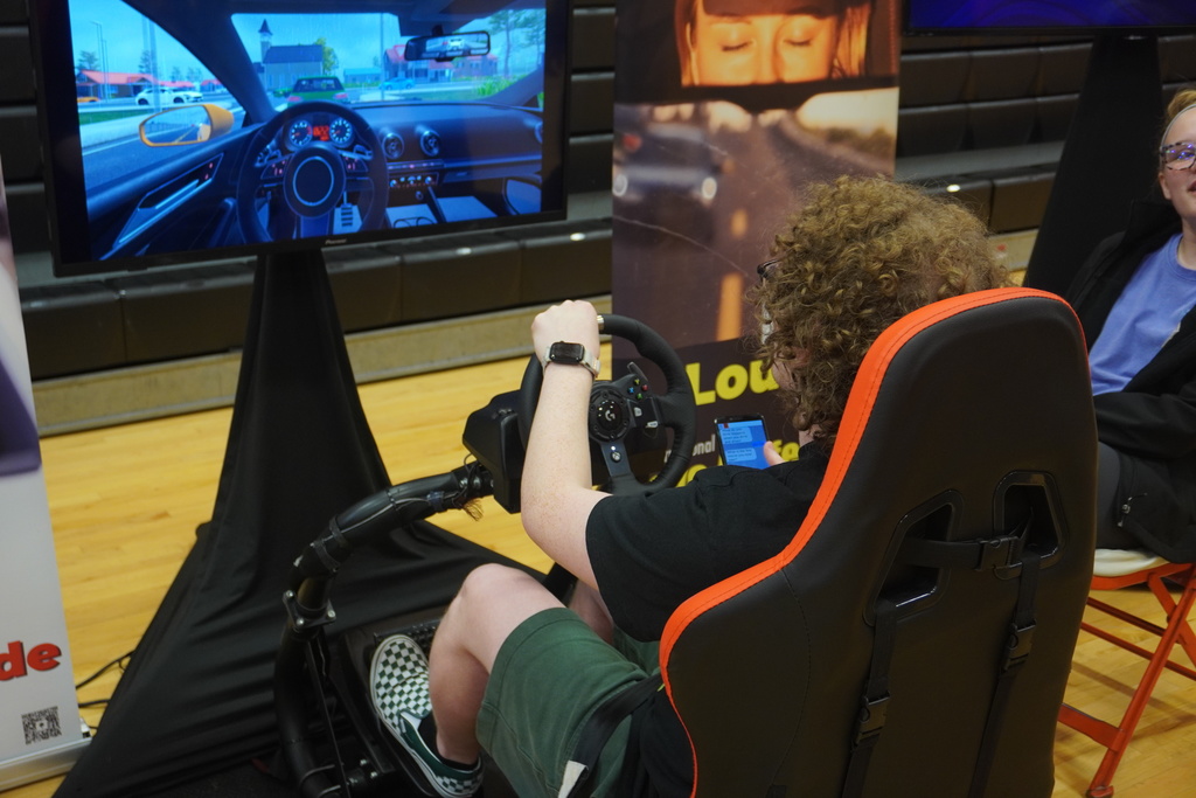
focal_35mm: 42
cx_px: 598
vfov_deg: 31.9
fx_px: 1395
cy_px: 399
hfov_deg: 46.4
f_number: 4.5
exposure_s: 1/50
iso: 800
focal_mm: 28
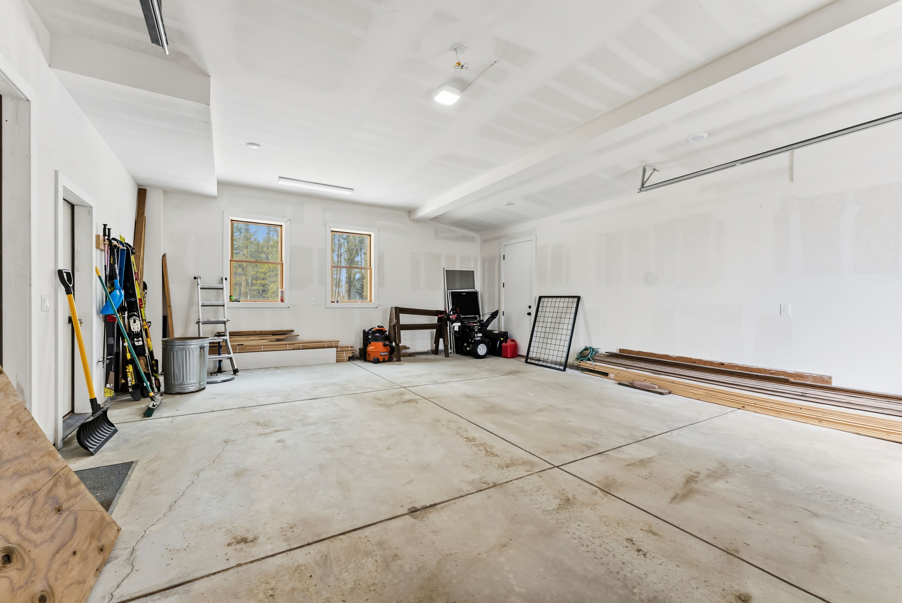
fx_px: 351
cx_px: 451
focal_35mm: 14
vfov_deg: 81.3
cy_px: 302
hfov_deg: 104.2
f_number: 6.3
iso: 640
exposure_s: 1/125
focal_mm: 14
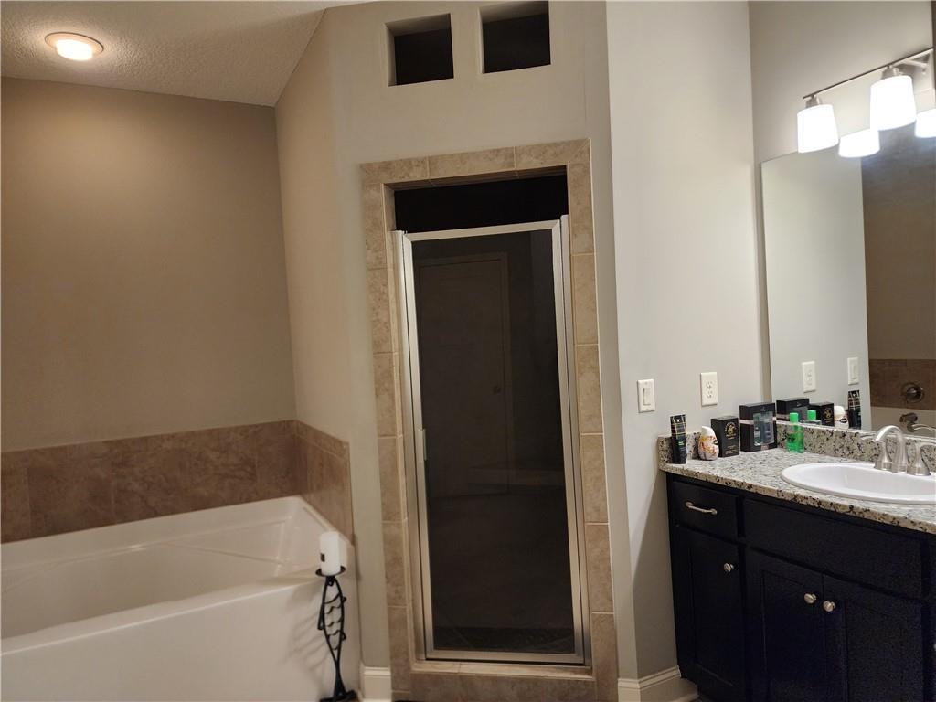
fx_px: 622
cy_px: 351
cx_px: 468
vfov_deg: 58.9
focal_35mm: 23
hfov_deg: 73.9
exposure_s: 1/120
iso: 500
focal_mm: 6.4
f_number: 1.8
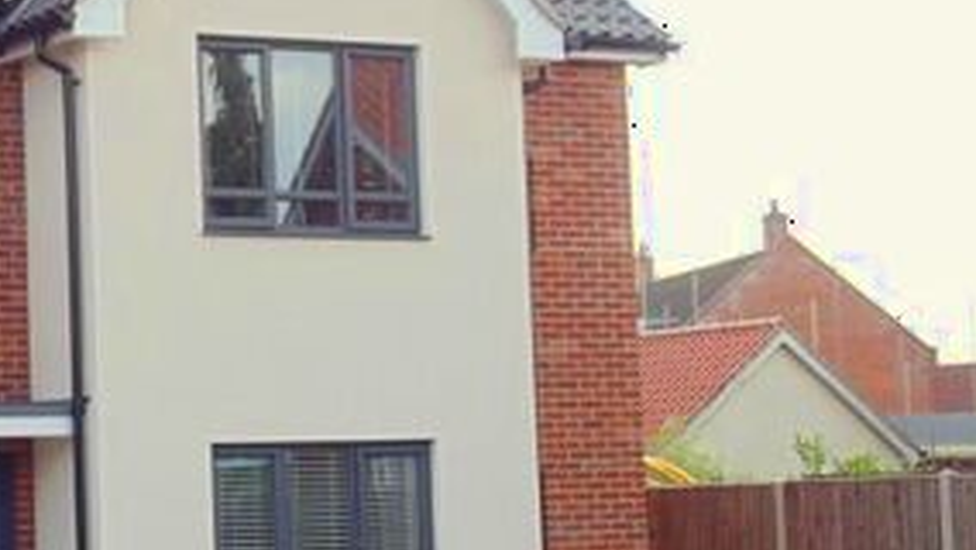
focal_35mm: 110
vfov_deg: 11.0
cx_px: 21
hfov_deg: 19.0
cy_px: 328
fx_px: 2848
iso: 80
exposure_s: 1/200
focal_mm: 7.4
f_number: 3.6
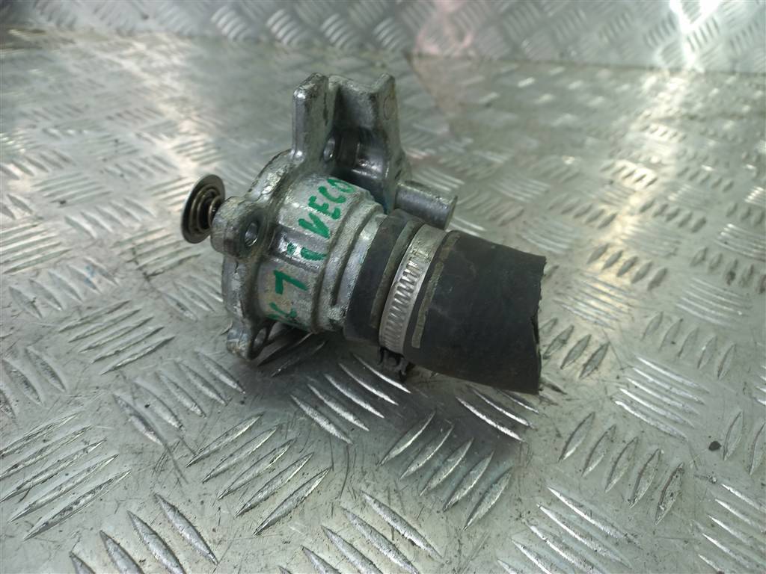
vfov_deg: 54.9
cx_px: 383
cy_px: 287
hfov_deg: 69.4
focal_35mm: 25
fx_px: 553
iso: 40
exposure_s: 1/50
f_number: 1.8
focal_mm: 4.6
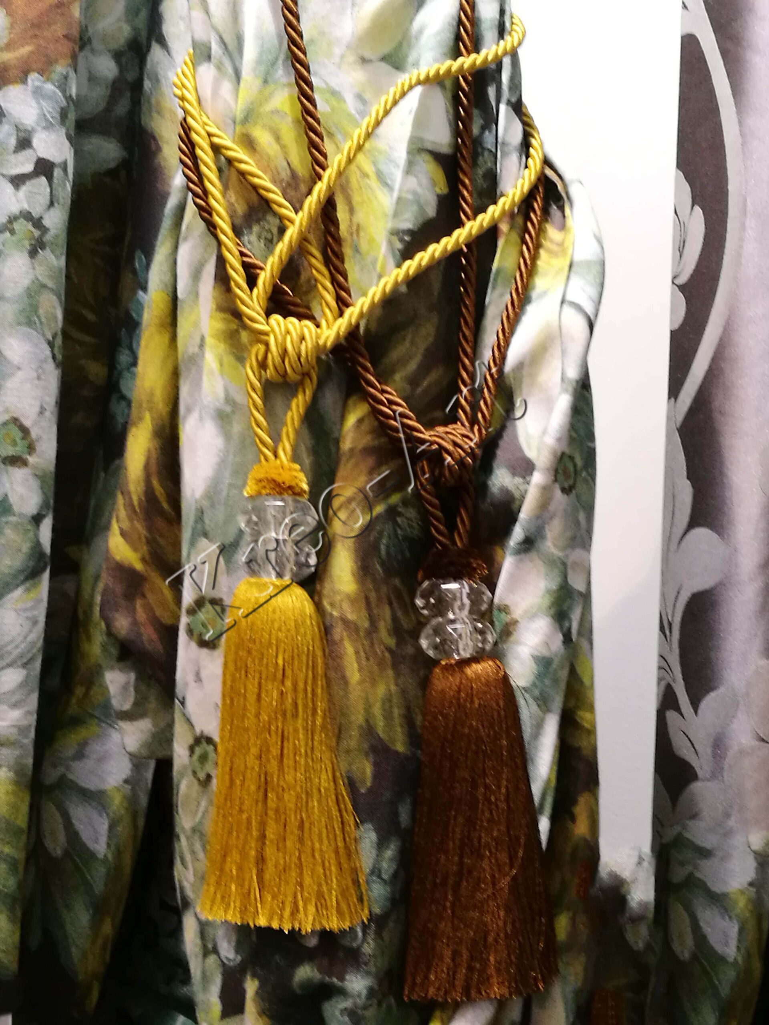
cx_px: 384
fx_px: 1748
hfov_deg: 24.8
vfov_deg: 32.7
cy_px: 512
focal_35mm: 59
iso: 200
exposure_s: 1/33.3
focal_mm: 4.5
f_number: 2.2
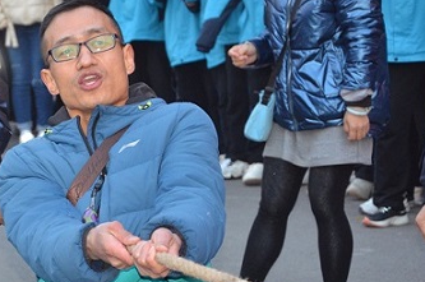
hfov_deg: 9.1
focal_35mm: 224
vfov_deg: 6.1
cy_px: 211
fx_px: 2641
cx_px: -13
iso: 1000
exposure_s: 1/60
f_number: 5.3
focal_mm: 70
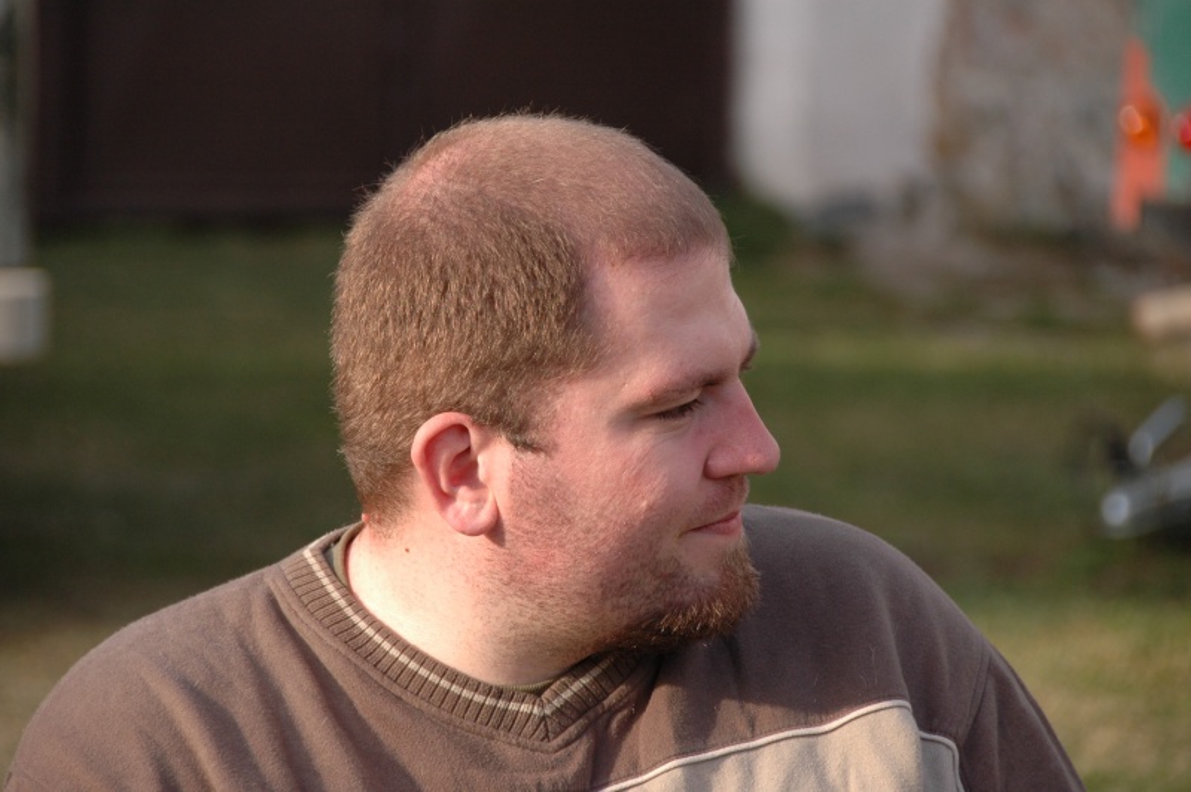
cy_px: 396
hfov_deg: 9.2
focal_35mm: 225
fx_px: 7437
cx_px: 596
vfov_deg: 6.1
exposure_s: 1/320
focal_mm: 150
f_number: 5.6
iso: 320
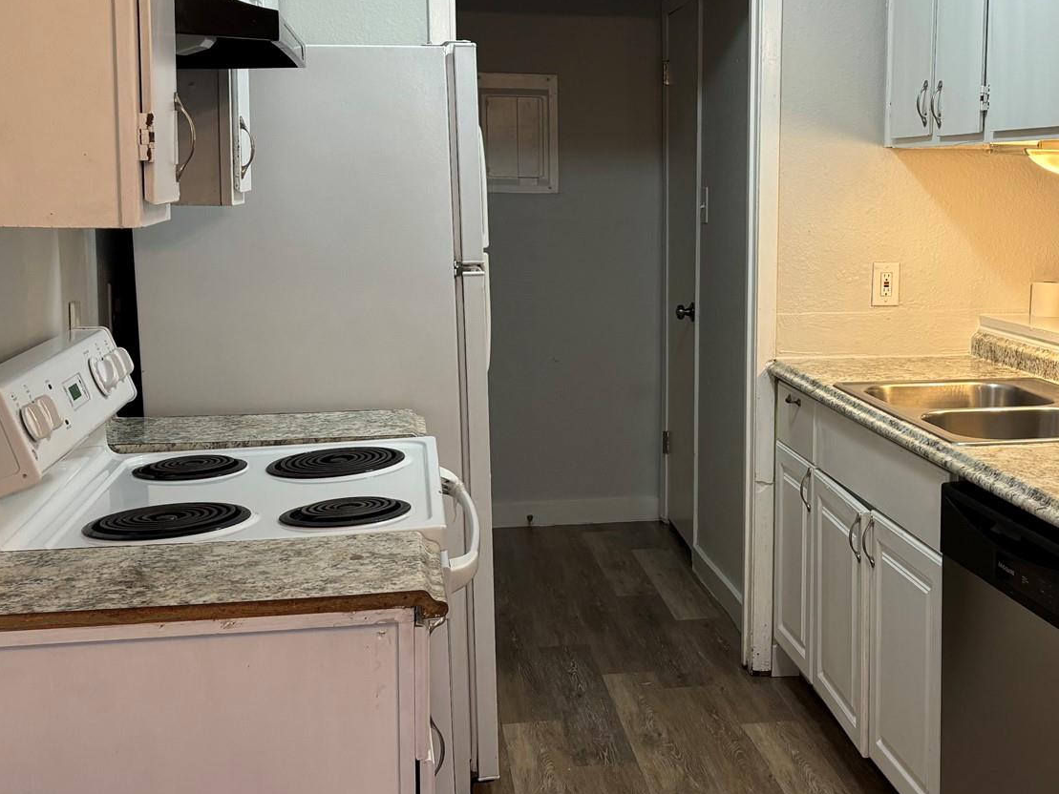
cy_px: 331
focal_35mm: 48
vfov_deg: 30.2
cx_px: 715
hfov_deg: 39.1
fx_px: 1469
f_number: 1.6
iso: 100
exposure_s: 1/60
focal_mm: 5.96
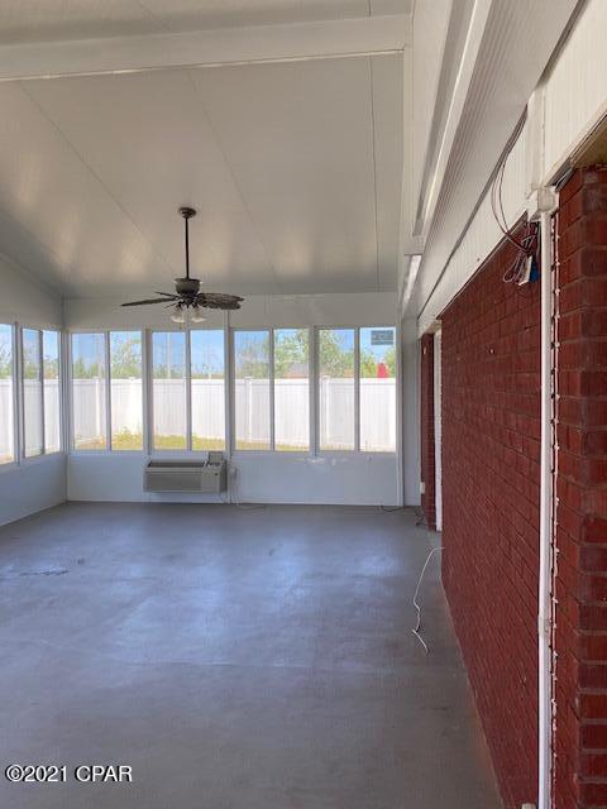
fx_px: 608
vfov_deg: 67.3
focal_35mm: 26
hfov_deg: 53.1
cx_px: 304
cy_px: 404
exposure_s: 1/544
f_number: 1.8
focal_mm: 4.25
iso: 32
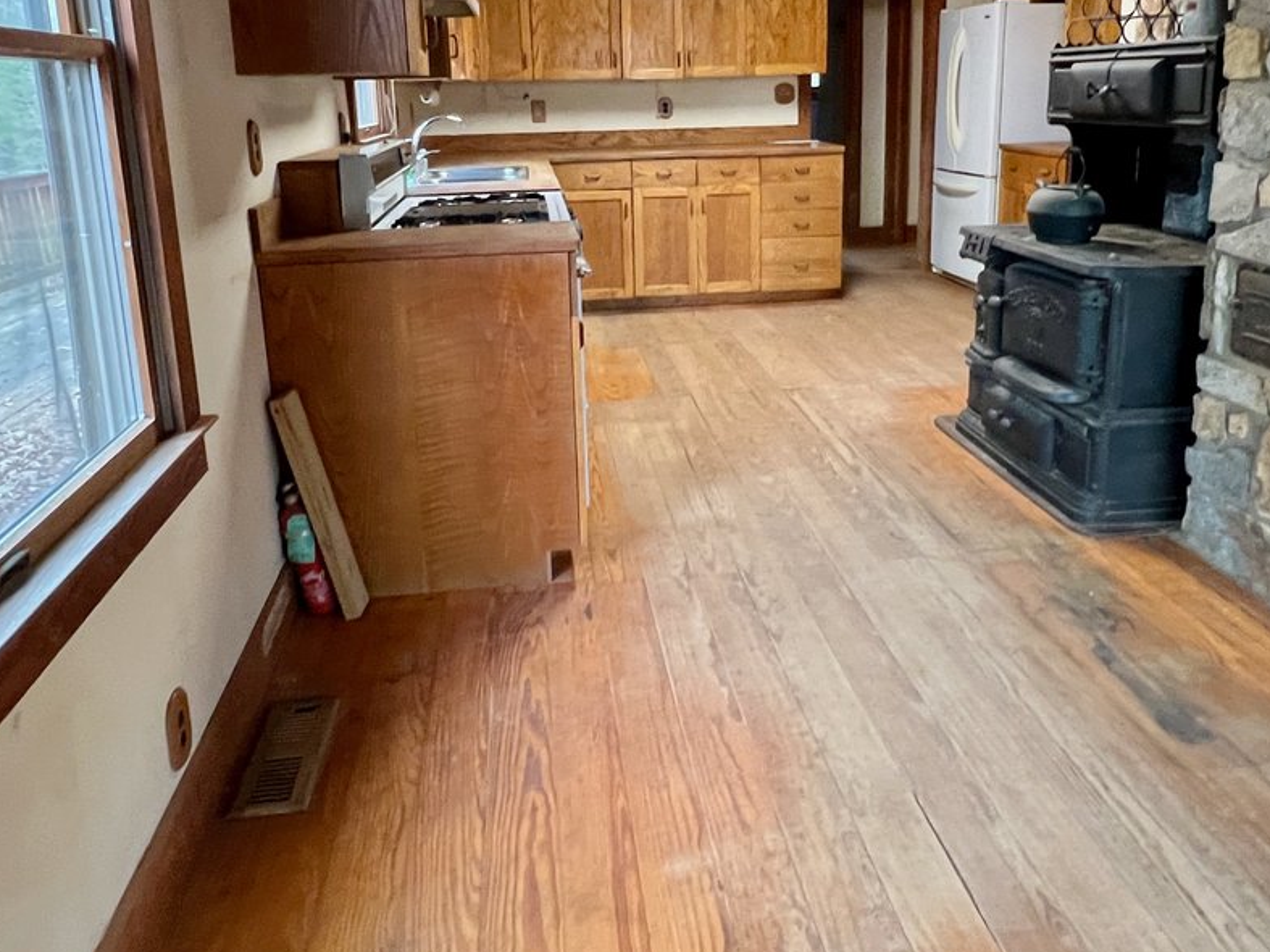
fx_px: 917
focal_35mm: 25
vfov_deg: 53.4
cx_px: 668
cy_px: 290
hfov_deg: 69.4
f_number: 1.8
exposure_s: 1/60
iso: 320
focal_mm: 1.57
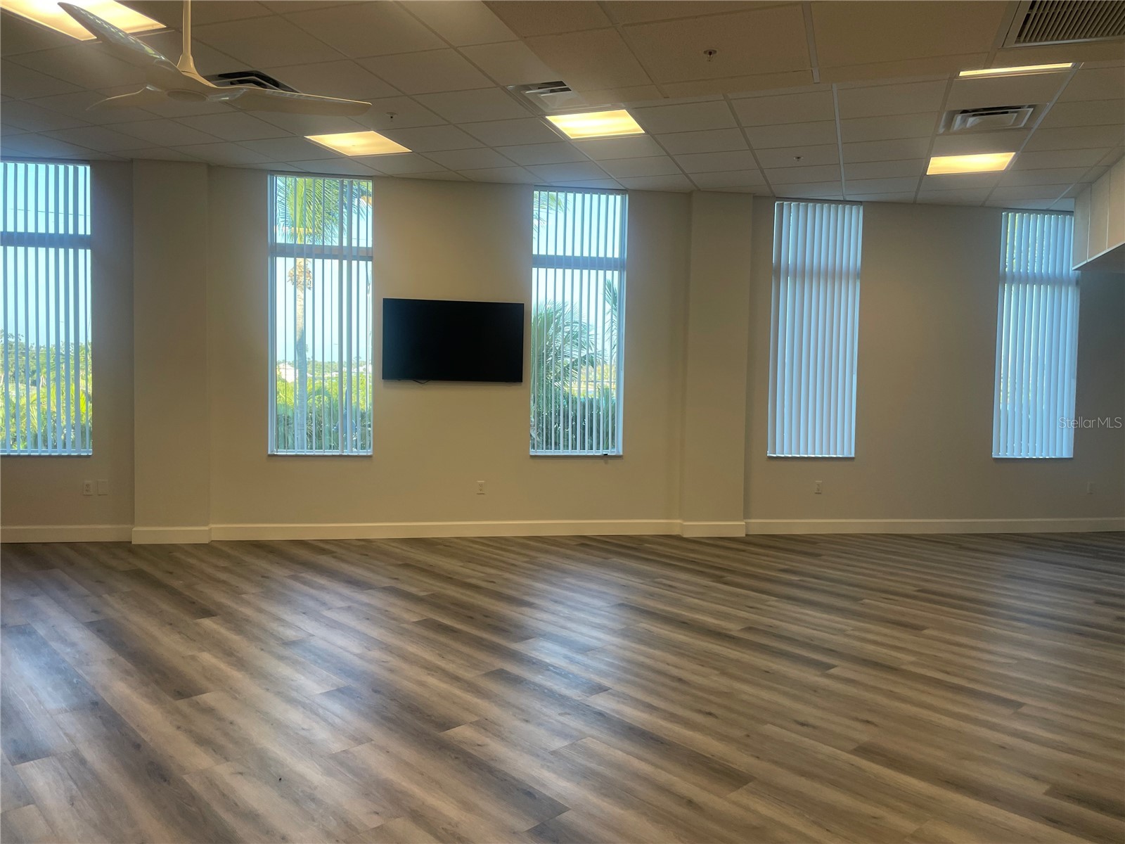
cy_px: 422
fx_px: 845
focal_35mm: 26
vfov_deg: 53.1
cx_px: 562
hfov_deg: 67.3
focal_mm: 4.2
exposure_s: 1/120
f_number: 1.6
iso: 100
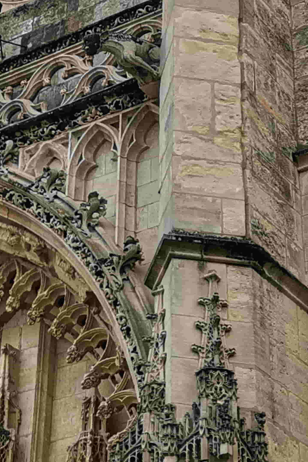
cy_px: 118
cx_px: 170
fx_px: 1296
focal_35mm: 101
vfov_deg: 20.1
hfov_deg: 13.6
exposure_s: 1/1093
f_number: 1.8
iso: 50
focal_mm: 4.75
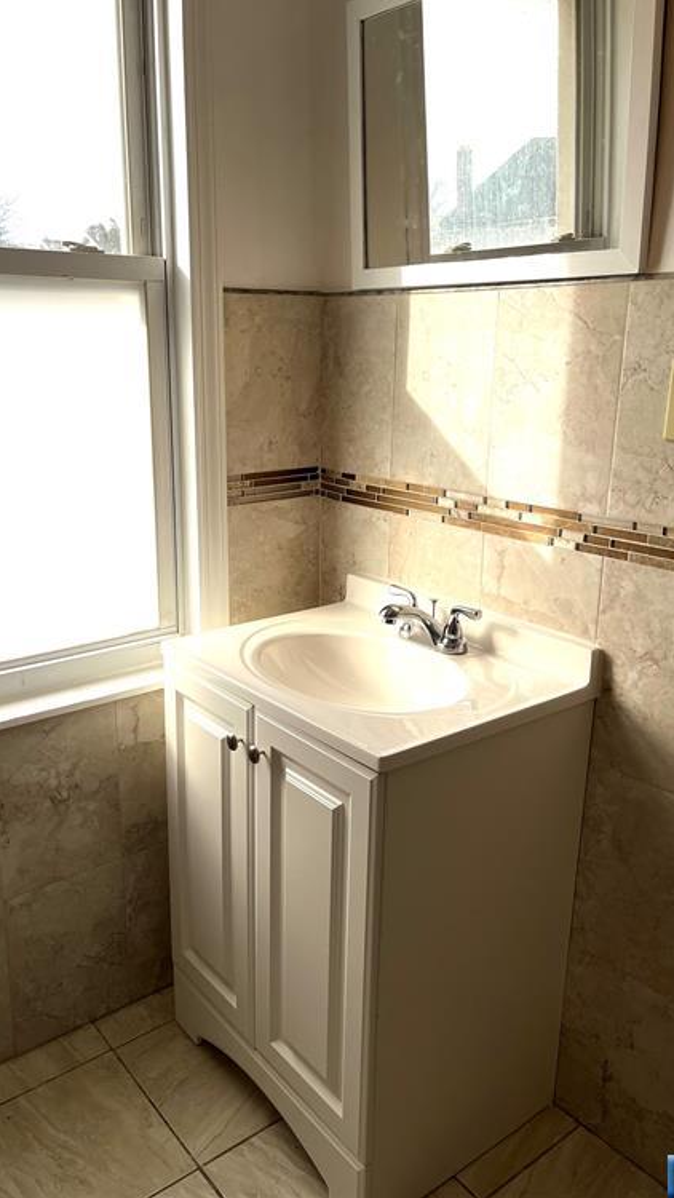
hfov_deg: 40.1
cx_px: 303
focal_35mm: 29
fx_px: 921
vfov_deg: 66.1
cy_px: 586
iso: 50
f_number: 1.6
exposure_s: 1/1175
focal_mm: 5.1
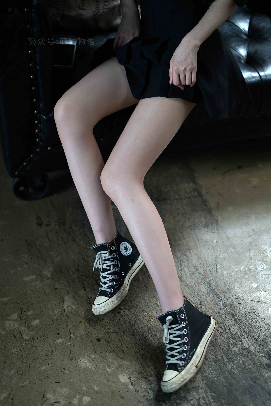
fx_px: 564
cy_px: 203
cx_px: 136
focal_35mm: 50
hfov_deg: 27.0
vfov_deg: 39.6
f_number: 1.8
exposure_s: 1/250
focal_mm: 50
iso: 200
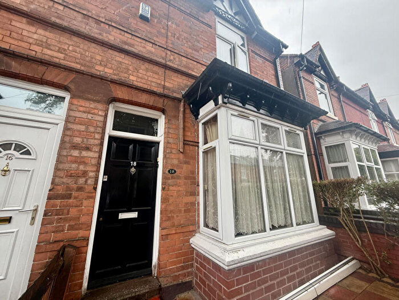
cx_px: 200
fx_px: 161
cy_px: 150
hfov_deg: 102.1
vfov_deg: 85.7
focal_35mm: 14
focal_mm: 2.22
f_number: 2.2
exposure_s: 1/181
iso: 50
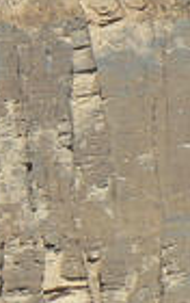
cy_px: 255
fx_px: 5652
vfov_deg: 3.1
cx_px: -298
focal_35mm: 685
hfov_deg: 1.9
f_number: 7.1
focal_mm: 25.1
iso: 80
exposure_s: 1/400
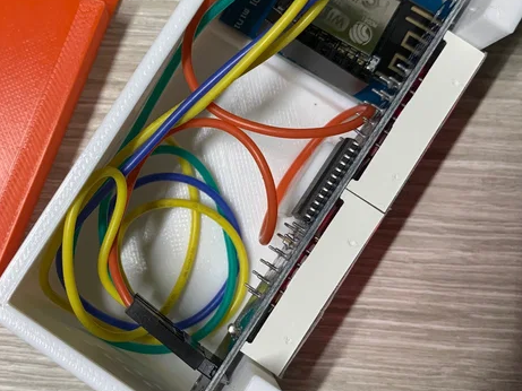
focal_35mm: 47
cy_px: 164
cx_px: 143
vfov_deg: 30.8
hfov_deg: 39.5
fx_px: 709
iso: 80
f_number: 1.8
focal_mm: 4.25
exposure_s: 1/101
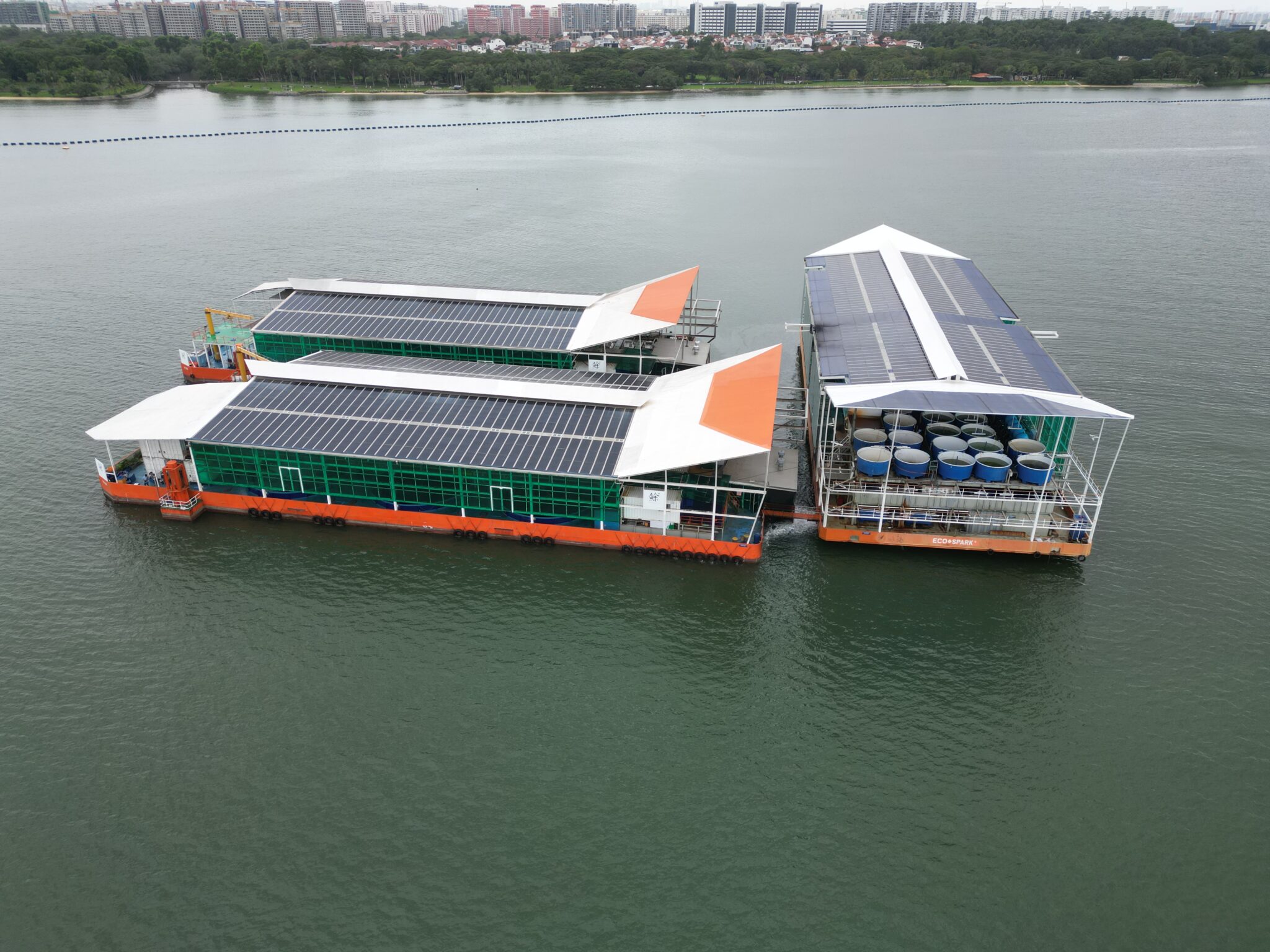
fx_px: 881
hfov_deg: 71.6
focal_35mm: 24
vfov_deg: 56.8
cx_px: 635
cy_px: 476
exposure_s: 1/400
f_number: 1.7
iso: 100
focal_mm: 6.72
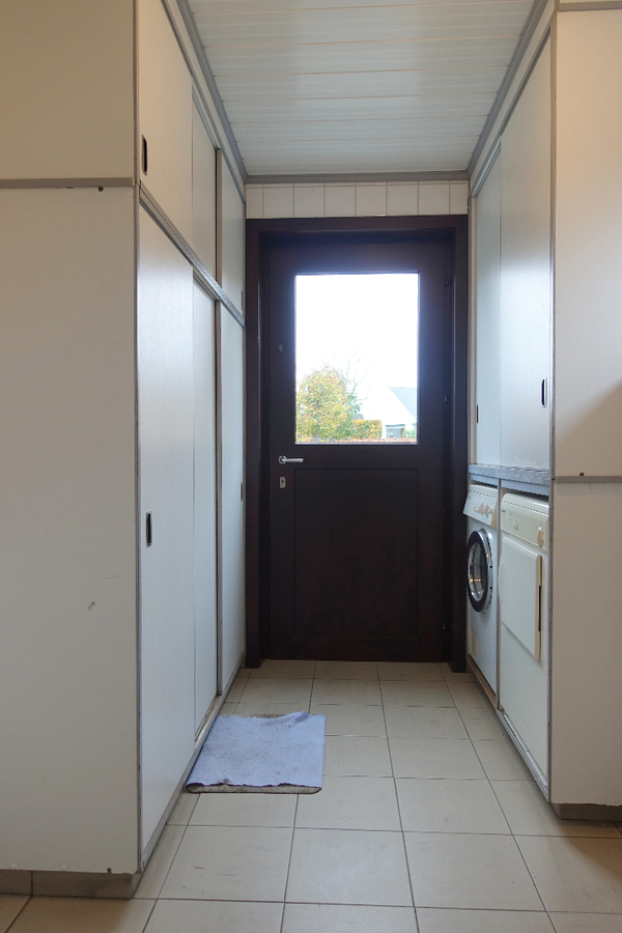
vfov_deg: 73.7
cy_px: 466
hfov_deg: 53.1
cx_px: 311
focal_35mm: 24
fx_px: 622
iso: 125
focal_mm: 8.8
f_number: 2.8
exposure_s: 1/30
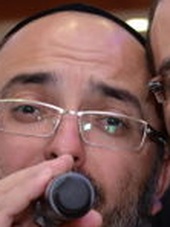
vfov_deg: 7.3
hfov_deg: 5.5
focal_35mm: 271
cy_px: 221
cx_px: 115
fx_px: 1775
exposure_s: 1/125
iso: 1600
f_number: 5
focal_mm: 52
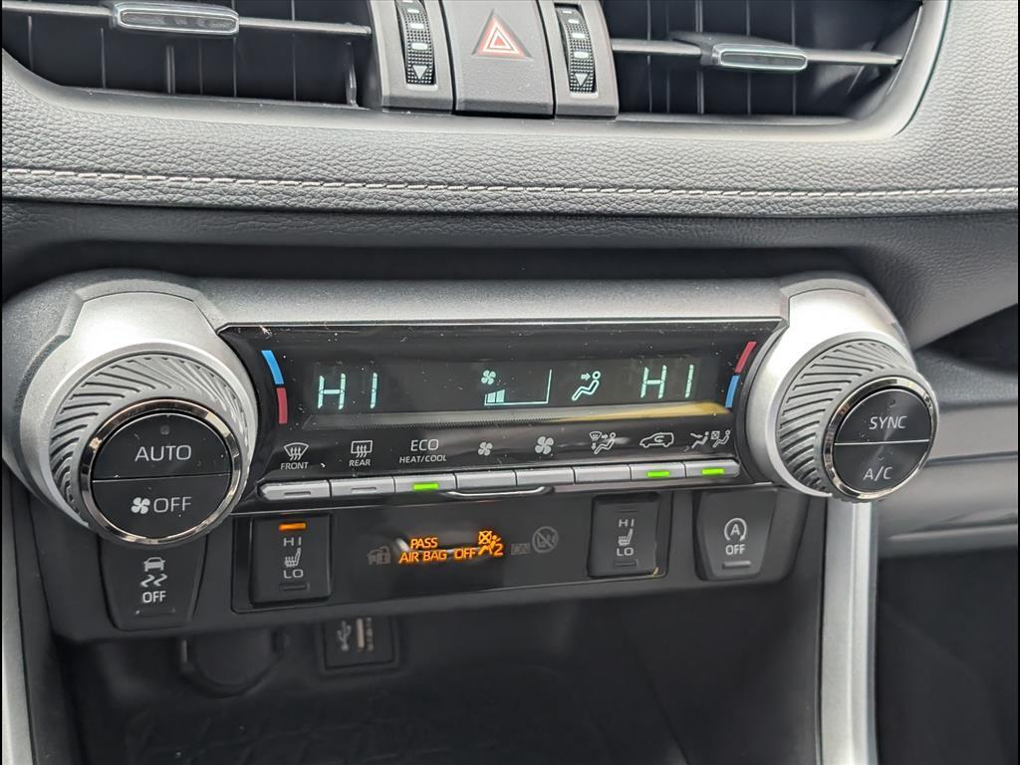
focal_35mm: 49
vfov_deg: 29.7
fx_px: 1444
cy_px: 382
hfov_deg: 38.9
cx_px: 510
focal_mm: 6.9
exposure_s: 1/213
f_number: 1.68
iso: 127
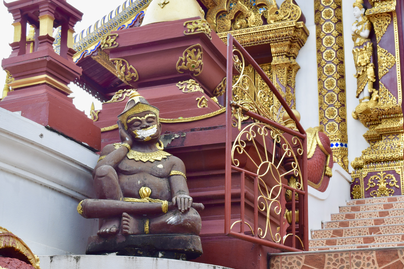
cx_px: 222
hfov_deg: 28.8
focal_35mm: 70
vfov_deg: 19.4
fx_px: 785
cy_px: 165
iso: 400
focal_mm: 36
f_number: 10
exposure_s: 1/250
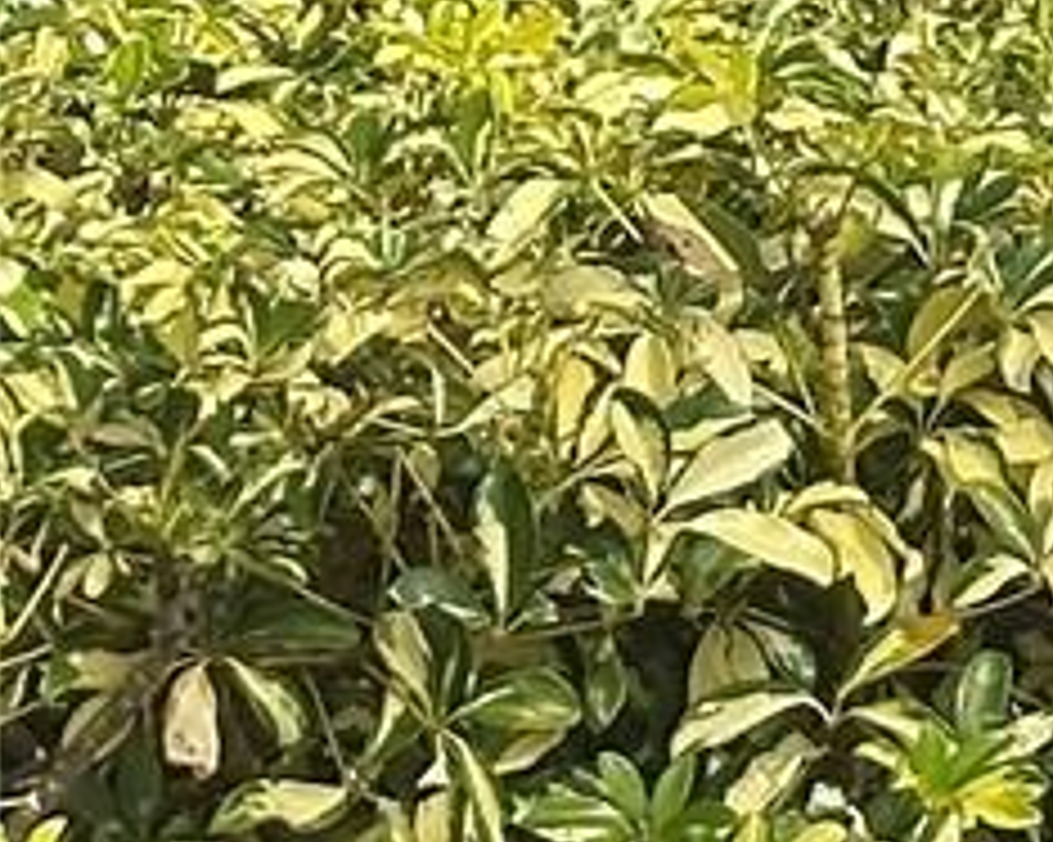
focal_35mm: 320
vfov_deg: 4.8
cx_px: 3596
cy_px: -774
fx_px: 9969
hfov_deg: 5.5
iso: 64
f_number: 1.78
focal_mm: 6.86
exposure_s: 1/2532
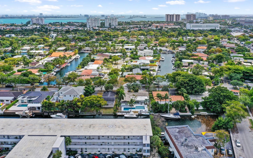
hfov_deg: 64.6
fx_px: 200
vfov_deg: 43.2
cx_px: 125
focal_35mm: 29
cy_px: 78
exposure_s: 1/640
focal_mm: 10.3
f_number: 6.3
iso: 100
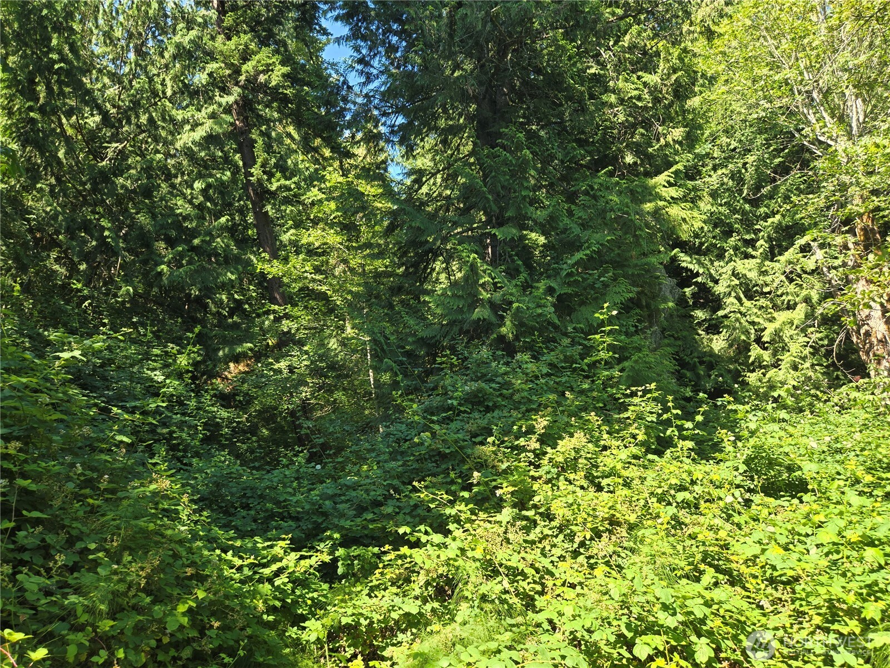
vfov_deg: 58.9
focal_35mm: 23
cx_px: 445
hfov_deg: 73.9
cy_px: 334
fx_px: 591
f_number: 1.8
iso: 25
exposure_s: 1/193
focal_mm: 5.4
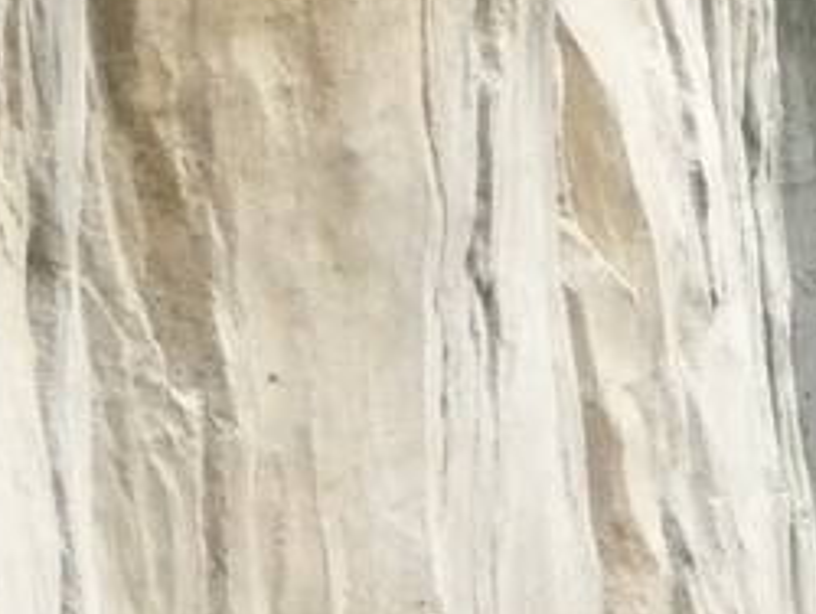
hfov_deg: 2.1
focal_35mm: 940
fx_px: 22180
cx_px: 2092
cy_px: 366
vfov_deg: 1.6
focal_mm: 25.2
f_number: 4.8
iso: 400
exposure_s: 1/320
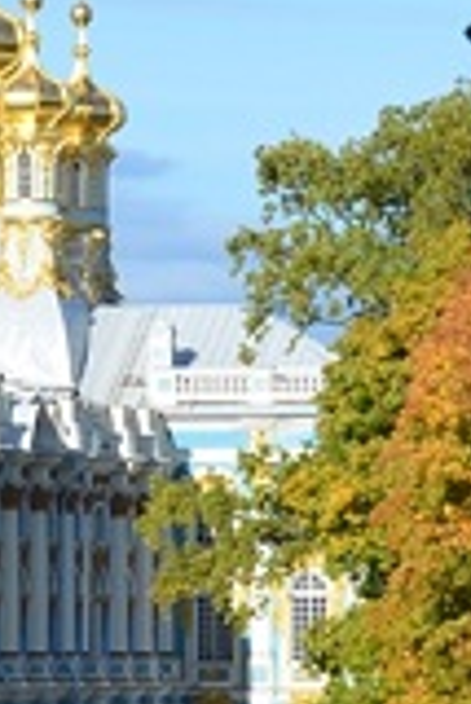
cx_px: -147
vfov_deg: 5.6
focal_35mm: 370
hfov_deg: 3.7
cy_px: 462
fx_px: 7250
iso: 100
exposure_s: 1/250
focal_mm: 55
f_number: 8
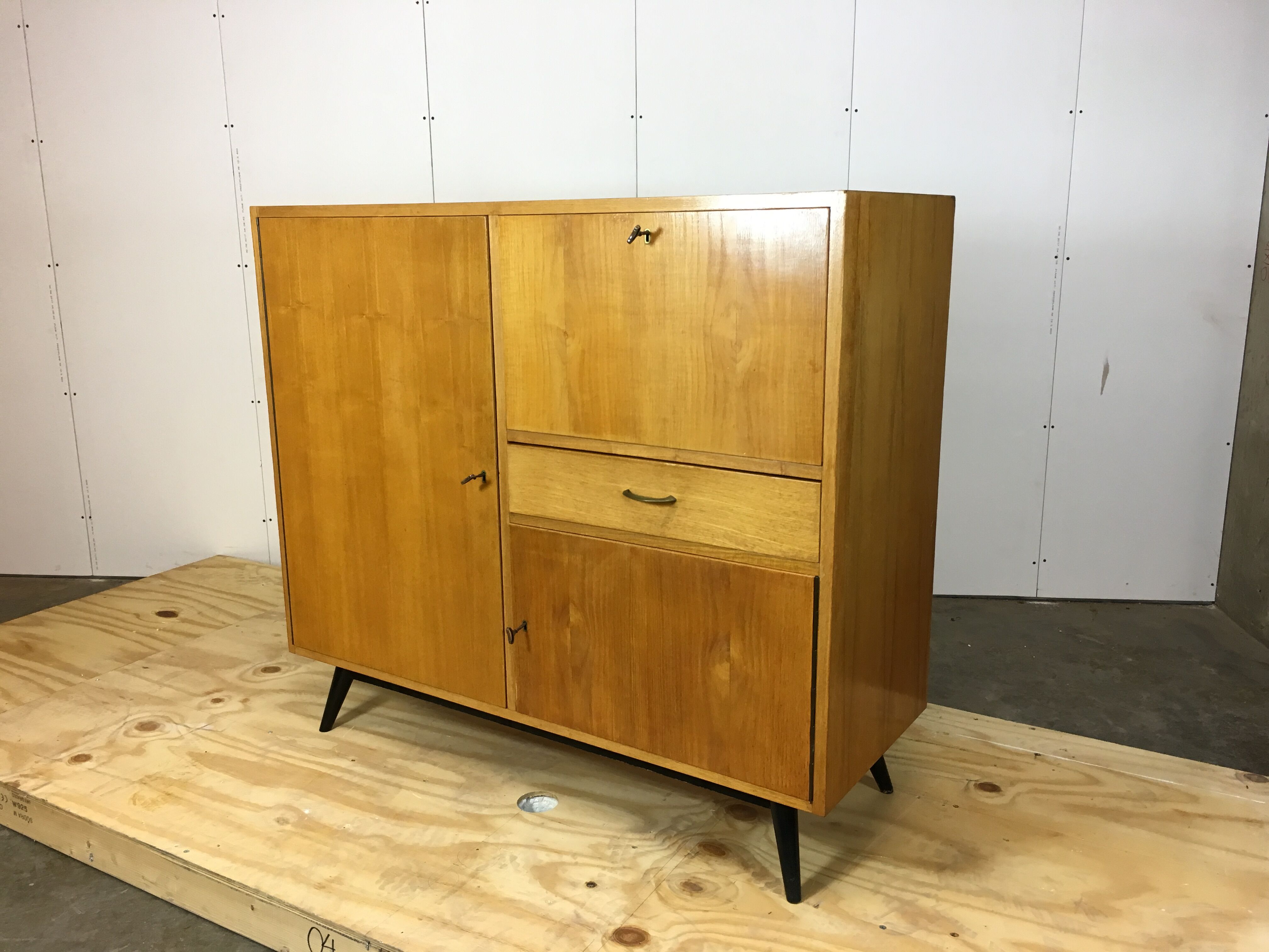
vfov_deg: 48.2
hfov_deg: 61.7
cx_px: 634
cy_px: 476
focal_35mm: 29
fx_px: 1063
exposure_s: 1/33
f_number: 2.2
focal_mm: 4.15
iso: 50
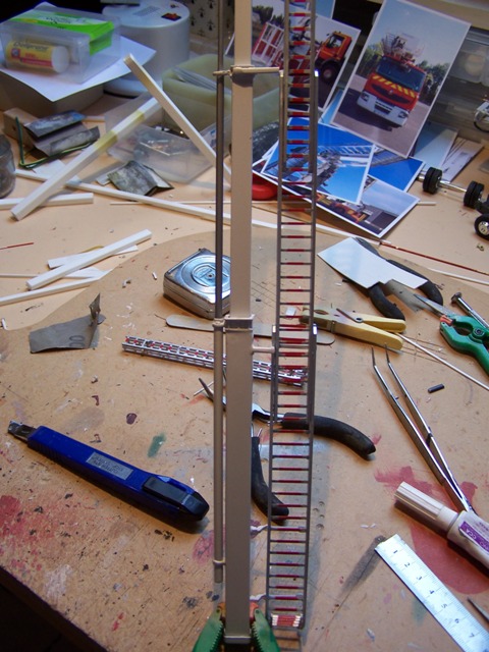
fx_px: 716
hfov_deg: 37.7
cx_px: 244
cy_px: 326
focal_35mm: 38
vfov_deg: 49.0
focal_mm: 6.3
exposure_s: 1/45
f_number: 2.8
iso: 80
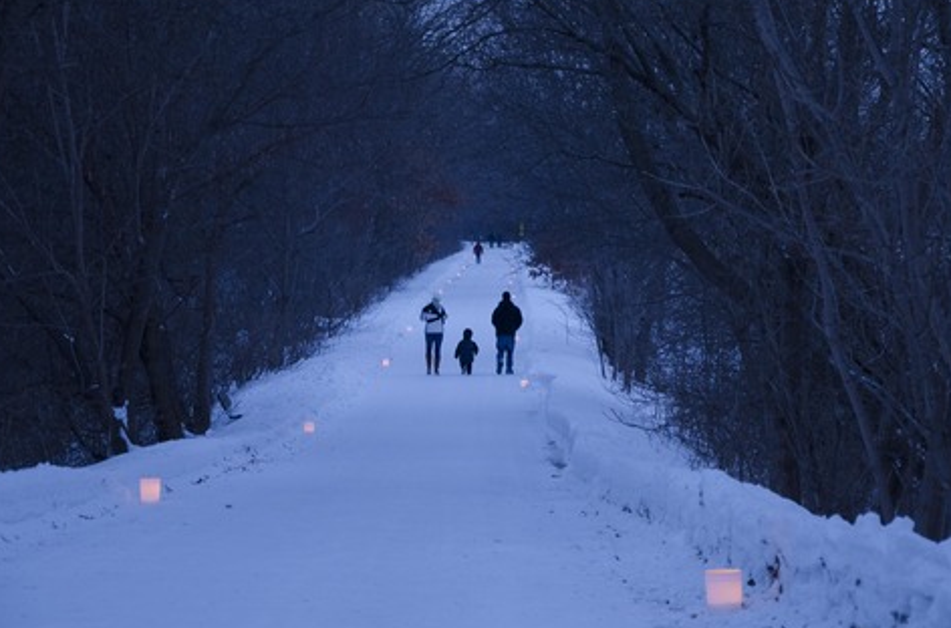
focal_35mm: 134
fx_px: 3520
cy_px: 283
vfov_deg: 10.2
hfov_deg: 15.4
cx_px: 506
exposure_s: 1/20
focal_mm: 75
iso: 640
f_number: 5.3
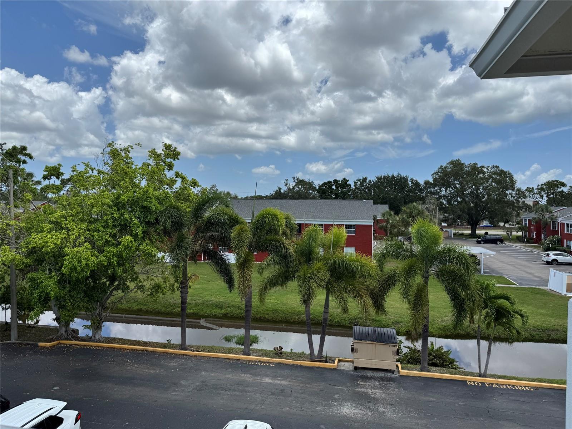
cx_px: 286
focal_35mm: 24
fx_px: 397
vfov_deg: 56.8
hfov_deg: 71.6
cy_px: 214
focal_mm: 6.76
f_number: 1.78
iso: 80
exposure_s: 1/7092
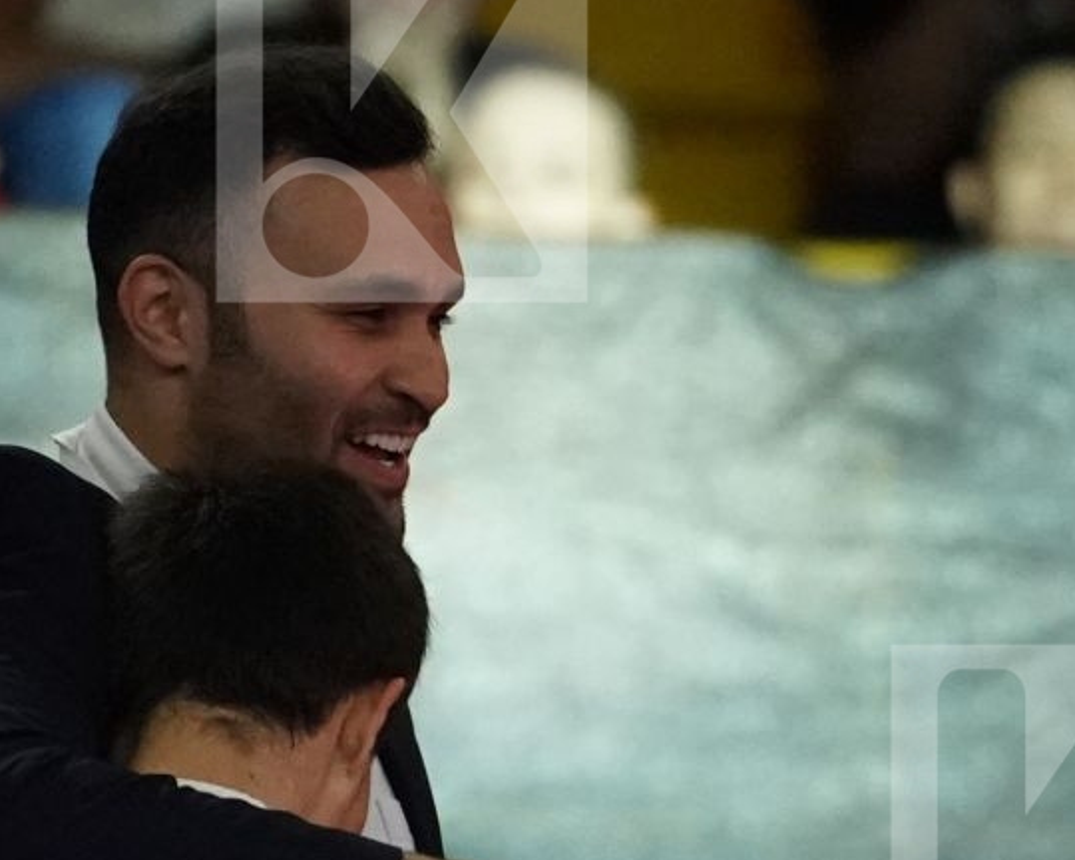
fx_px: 29557
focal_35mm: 929
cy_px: 826
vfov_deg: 1.7
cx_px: 402
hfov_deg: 2.1
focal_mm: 198
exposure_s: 1/1000
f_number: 2.8
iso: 6400
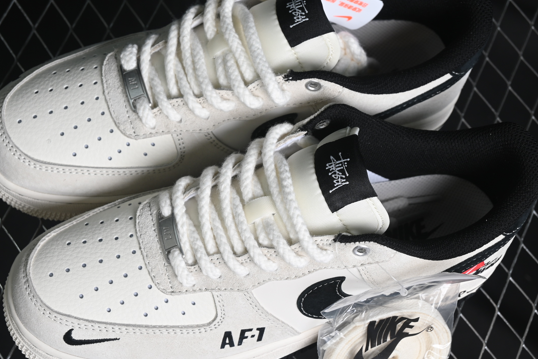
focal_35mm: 99
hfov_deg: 20.6
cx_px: 256
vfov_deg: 13.8
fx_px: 1479
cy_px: 175
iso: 160
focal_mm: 50
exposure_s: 1/80
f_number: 7.1
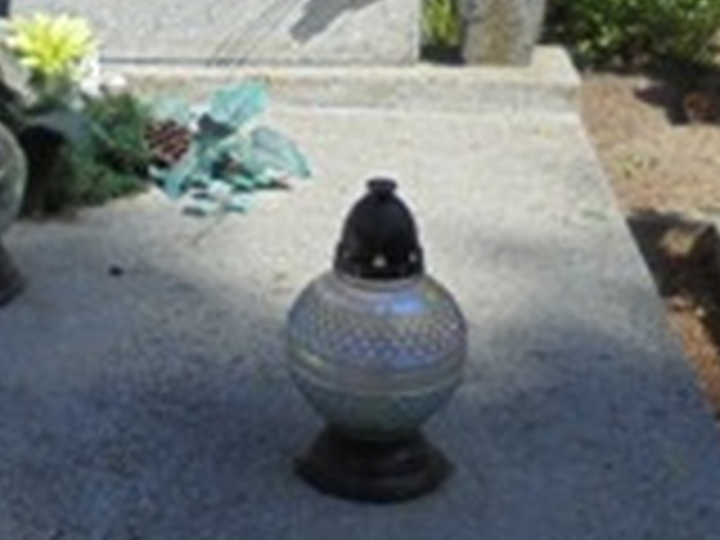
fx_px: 2163
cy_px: -4
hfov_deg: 18.7
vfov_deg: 14.0
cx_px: 108
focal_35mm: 104
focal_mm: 4.6
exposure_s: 1/800
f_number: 3.5
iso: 100
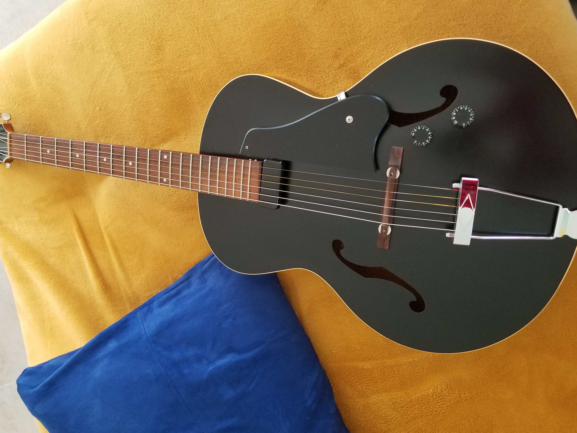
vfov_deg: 48.2
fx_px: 483
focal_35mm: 29
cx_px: 271
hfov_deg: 61.6
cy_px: 200
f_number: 1.7
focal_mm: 4.25
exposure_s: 1/50
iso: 160
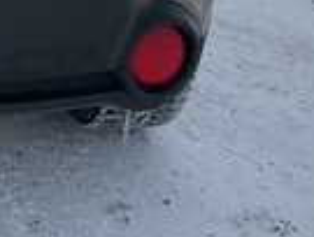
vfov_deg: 10.0
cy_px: -263
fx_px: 1246
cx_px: -247
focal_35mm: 137
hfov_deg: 13.0
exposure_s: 1/978
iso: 25
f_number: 1.8
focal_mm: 3
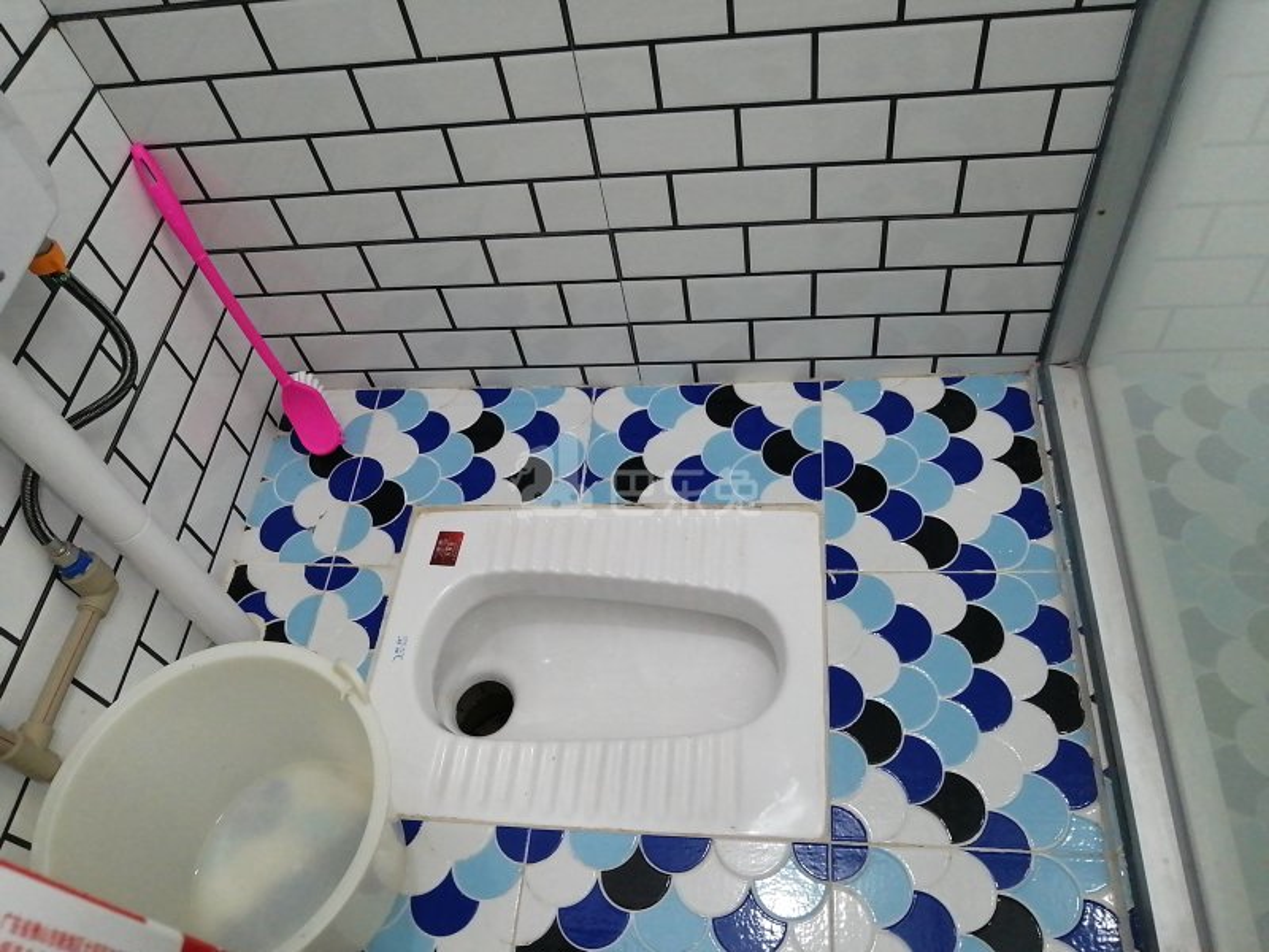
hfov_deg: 67.3
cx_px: 634
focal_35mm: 26
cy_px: 476
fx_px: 953
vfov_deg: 53.1
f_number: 1.8
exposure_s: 1/33.3
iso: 320
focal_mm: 3.62
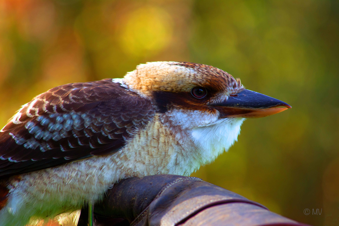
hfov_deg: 4.9
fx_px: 3955
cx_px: 170
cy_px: 113
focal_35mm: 420
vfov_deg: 3.3
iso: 400
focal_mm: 280
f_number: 6.3
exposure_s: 1/320
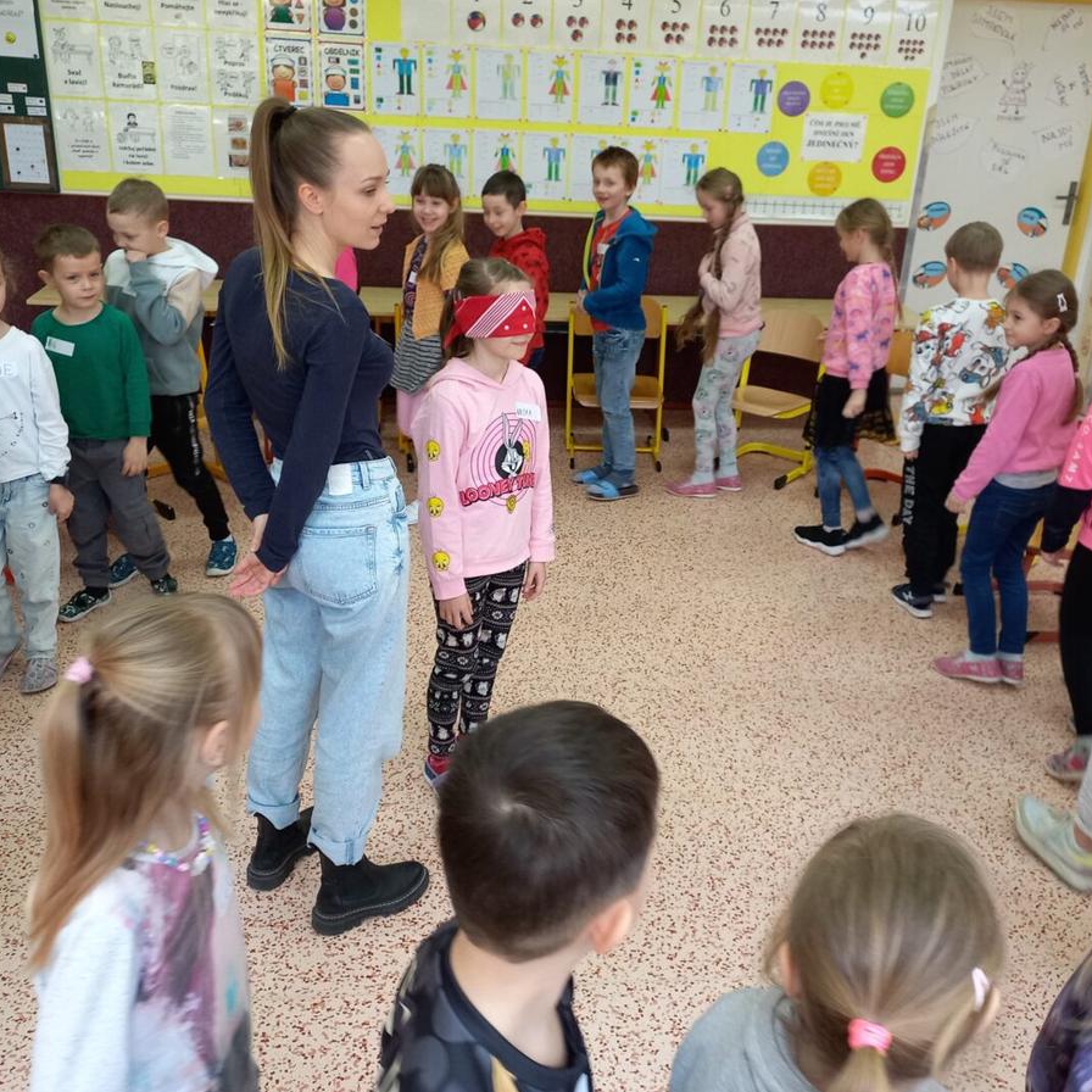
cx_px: 612
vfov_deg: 49.7
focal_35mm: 33
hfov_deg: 49.6
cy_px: 533
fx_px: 1178
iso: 160
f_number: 1.8
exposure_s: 1/50
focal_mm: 4.65
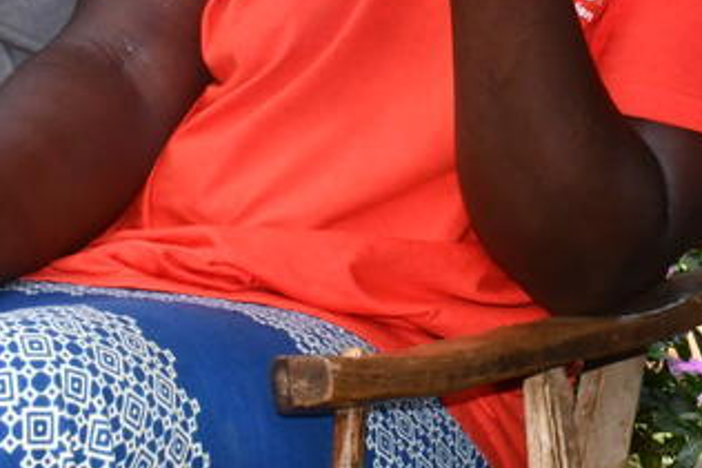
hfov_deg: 11.7
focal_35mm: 171
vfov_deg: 8.0
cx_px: 871
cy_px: -100
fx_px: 3336
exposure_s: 1/250
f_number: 25
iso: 1600
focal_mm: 30
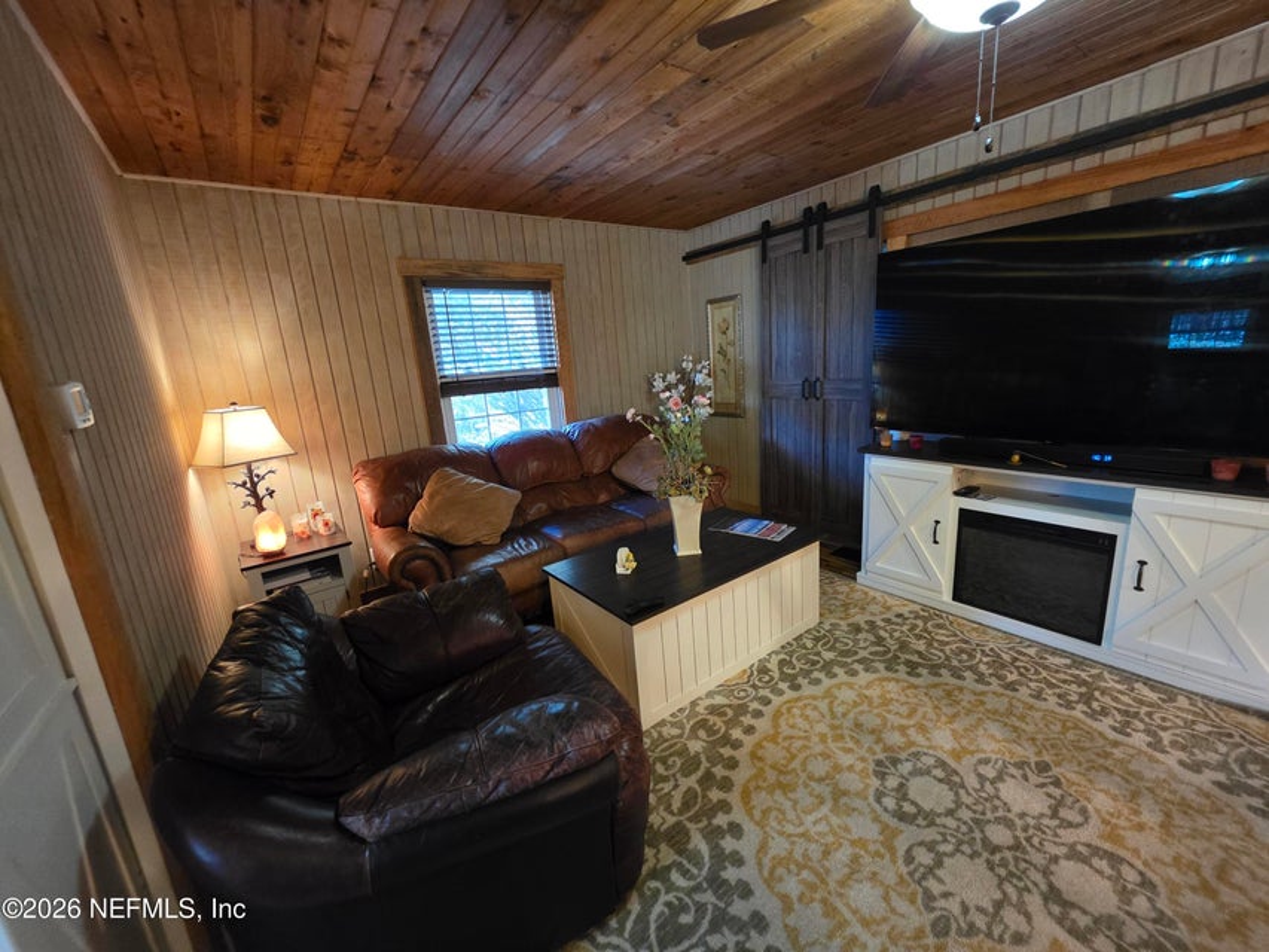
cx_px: 634
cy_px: 476
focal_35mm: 13
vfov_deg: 89.9
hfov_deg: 106.2
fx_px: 477
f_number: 1.9
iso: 1000
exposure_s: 1/60
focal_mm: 2.2
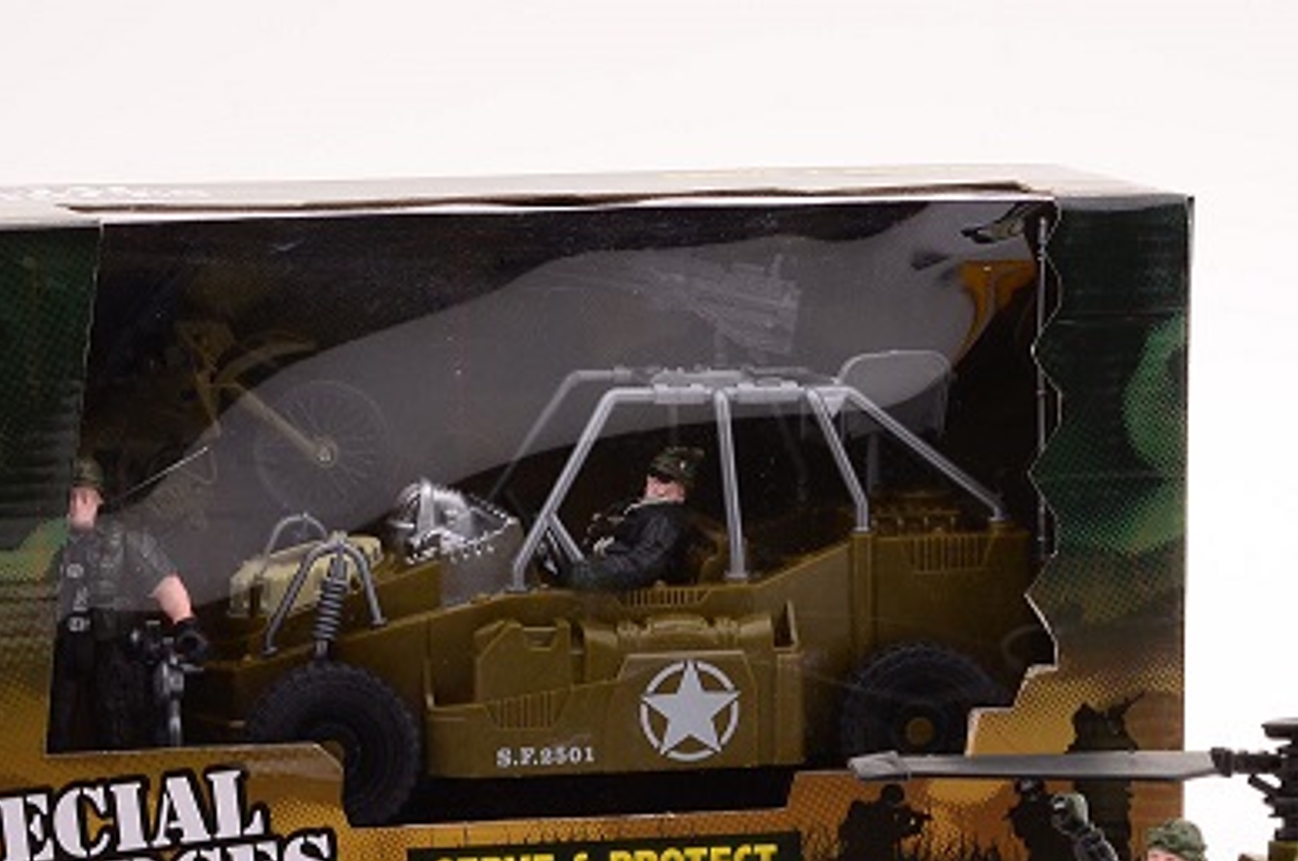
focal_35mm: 171
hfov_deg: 12.0
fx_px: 6155
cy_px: 791
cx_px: 716
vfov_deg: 8.0
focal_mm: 60
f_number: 13
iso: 100
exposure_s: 1/125
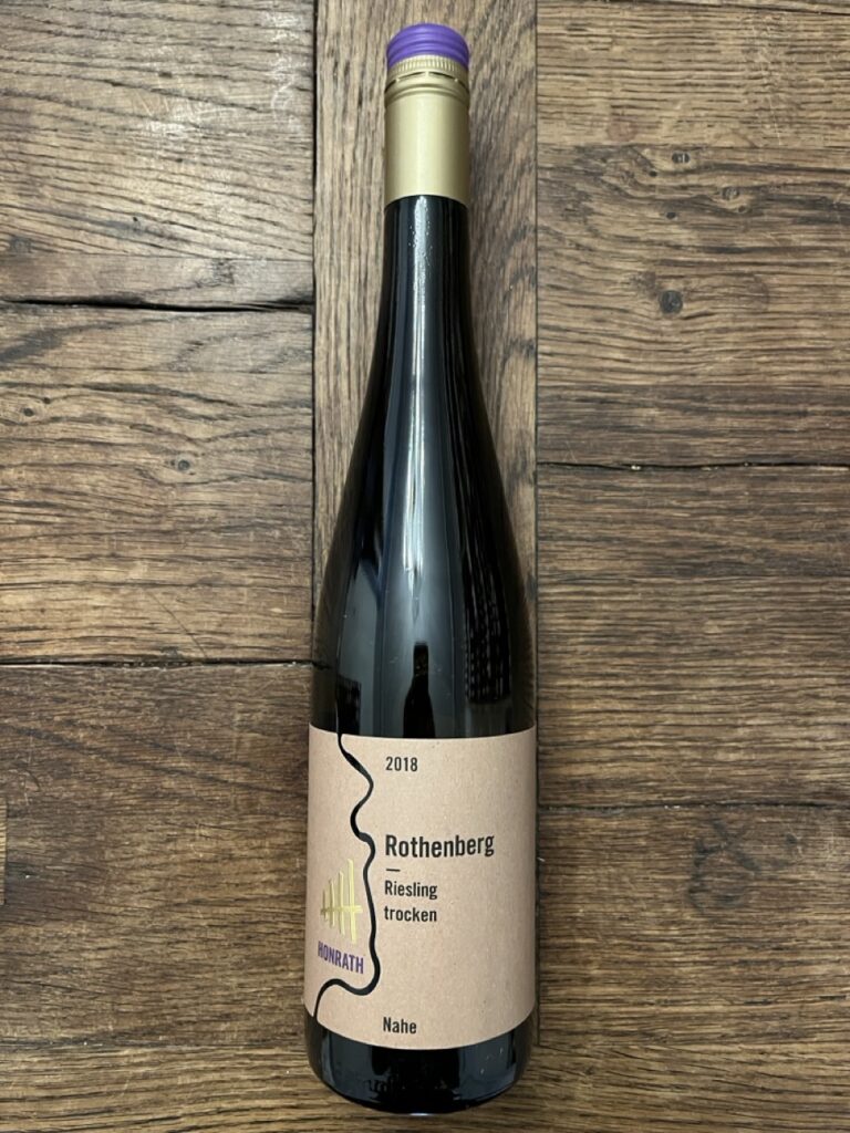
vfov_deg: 67.3
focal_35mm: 26
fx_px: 851
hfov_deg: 53.1
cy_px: 566
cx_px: 425
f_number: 1.6
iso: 640
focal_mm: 5.1
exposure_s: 1/33
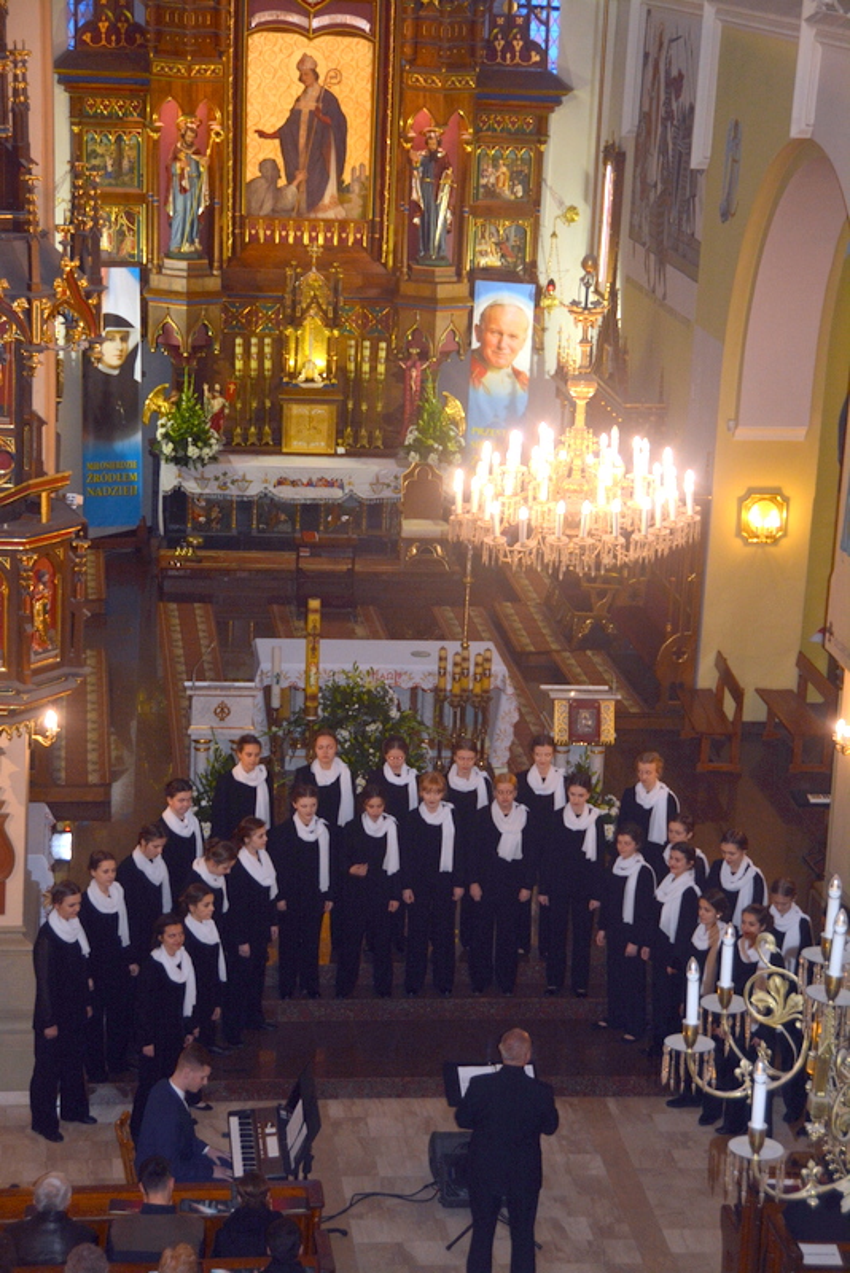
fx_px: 2760
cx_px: 425
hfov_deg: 17.5
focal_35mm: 78
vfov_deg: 26.0
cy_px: 636
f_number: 4.8
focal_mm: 52
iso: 560
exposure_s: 1/60
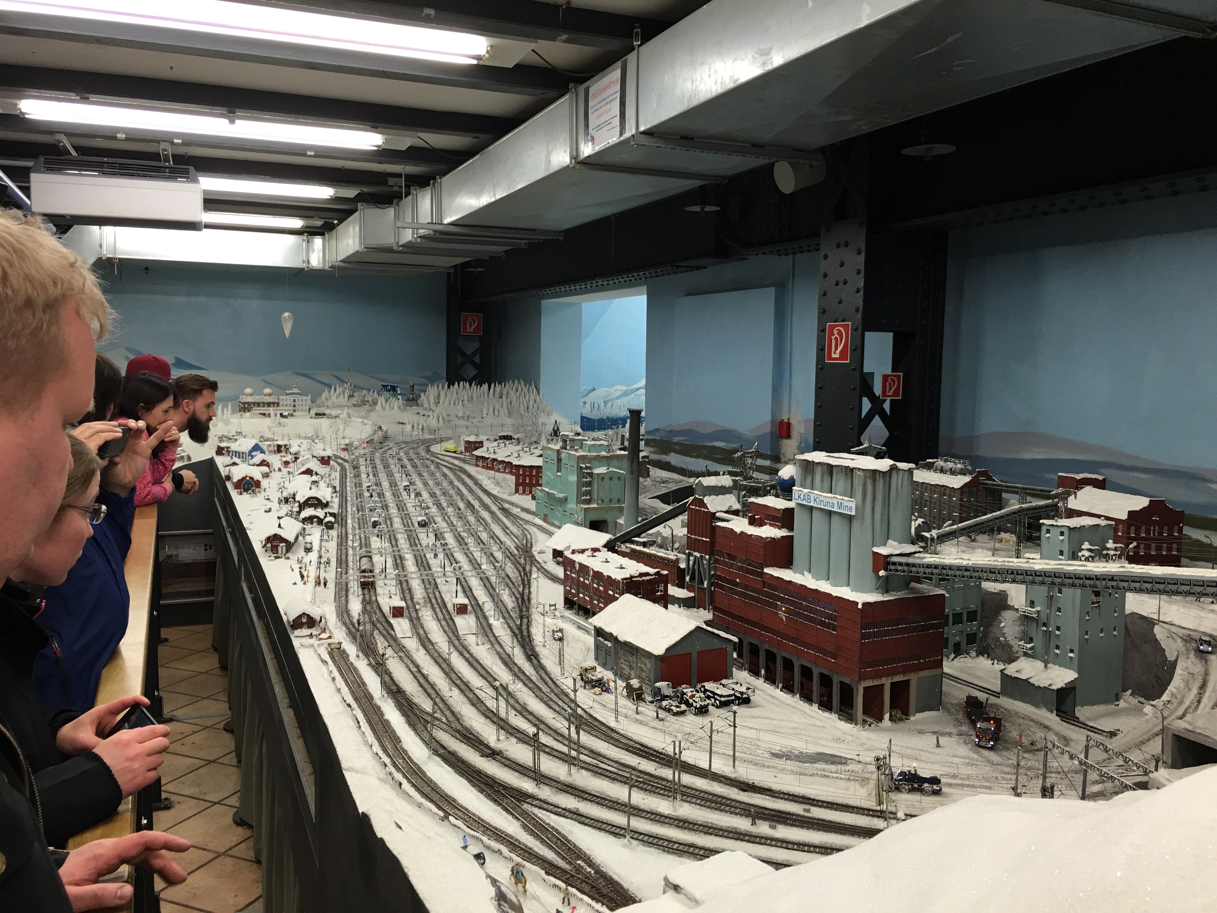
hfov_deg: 61.7
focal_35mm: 29
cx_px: 608
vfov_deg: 48.2
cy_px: 456
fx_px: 1020
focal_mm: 4.15
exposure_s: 1/33
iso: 40
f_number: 2.2
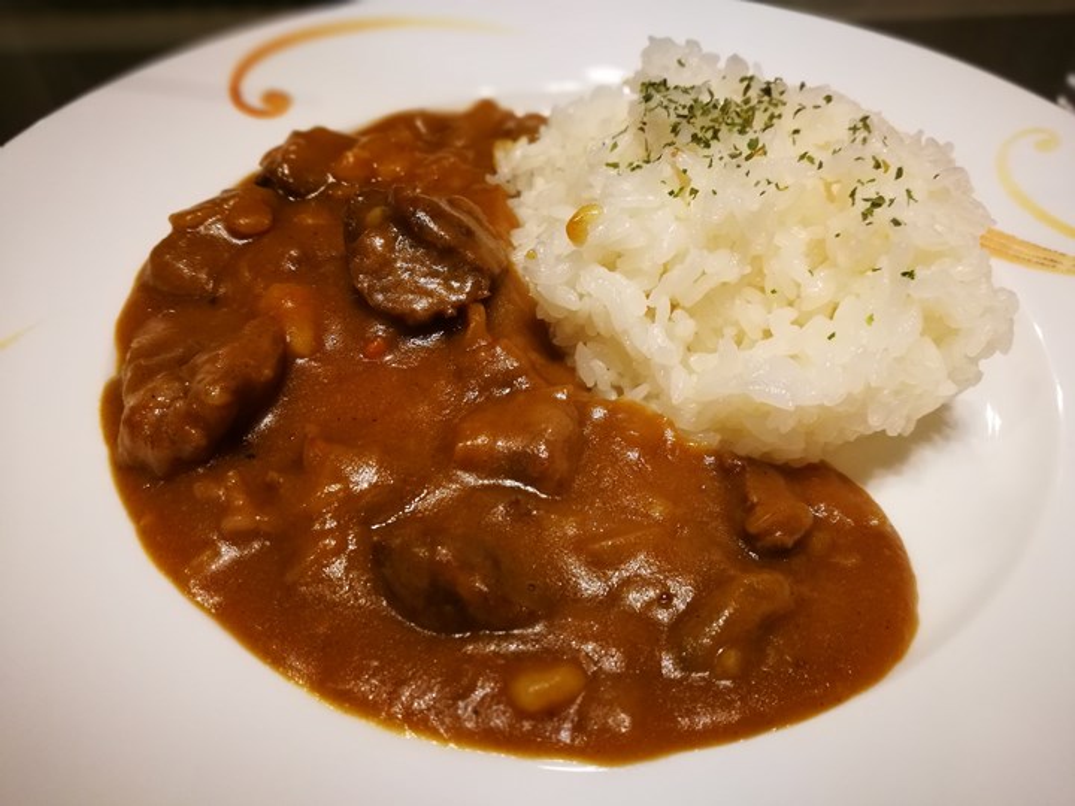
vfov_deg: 51.4
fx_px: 838
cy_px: 403
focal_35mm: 27
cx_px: 538
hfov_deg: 65.3
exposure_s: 1/30
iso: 320
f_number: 4
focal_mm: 4.5
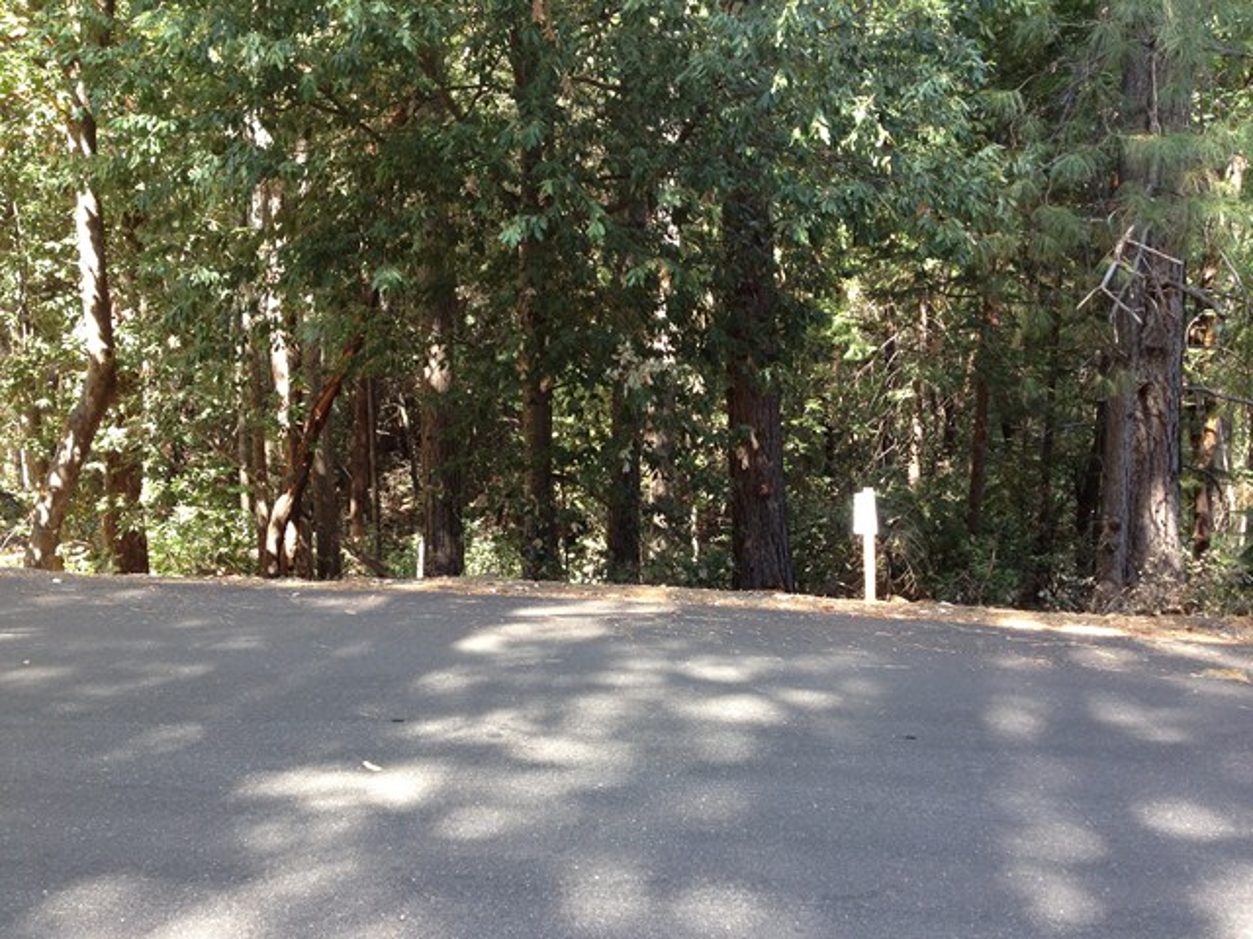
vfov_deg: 40.7
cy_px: 470
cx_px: 626
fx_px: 1267
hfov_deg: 52.6
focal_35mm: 35
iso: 80
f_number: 2.4
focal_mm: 4.28
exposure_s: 1/60
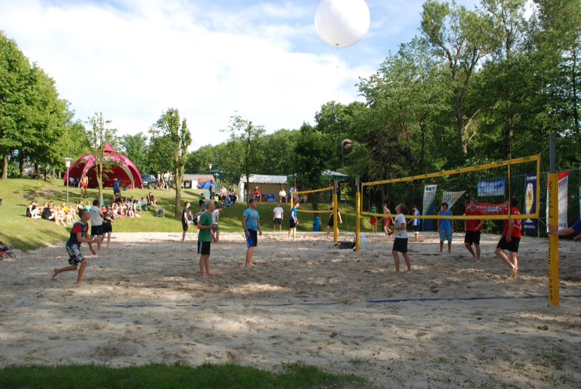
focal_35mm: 33
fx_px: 533
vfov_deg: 40.1
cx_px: 290
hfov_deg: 57.2
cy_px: 194
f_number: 5
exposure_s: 1/200
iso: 100
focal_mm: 22
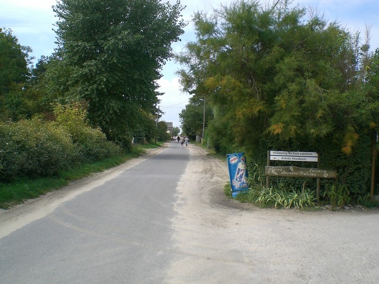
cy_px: 142
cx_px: 190
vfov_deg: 37.7
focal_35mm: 38
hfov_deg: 49.0
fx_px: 416
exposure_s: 1/320
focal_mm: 6.3
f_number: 4.4
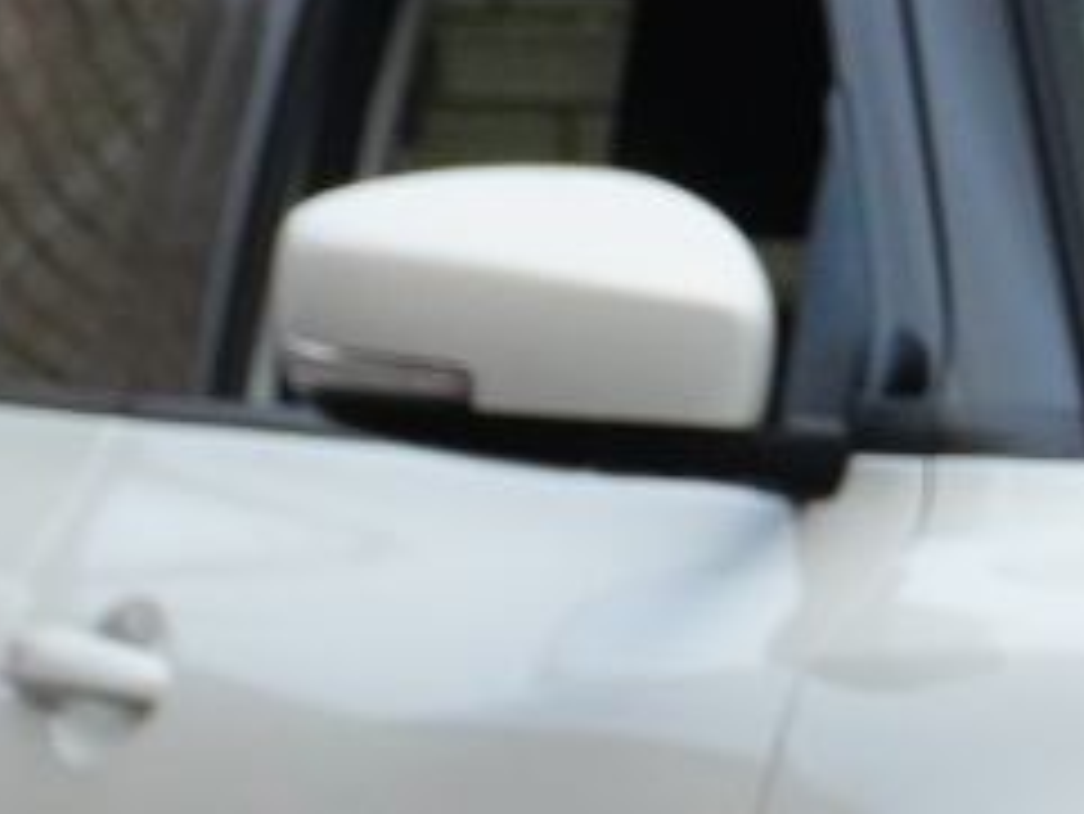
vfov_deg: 4.1
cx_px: 2123
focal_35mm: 364
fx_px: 11404
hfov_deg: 5.3
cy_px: 1124
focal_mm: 38
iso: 1000
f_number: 8
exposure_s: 1/200
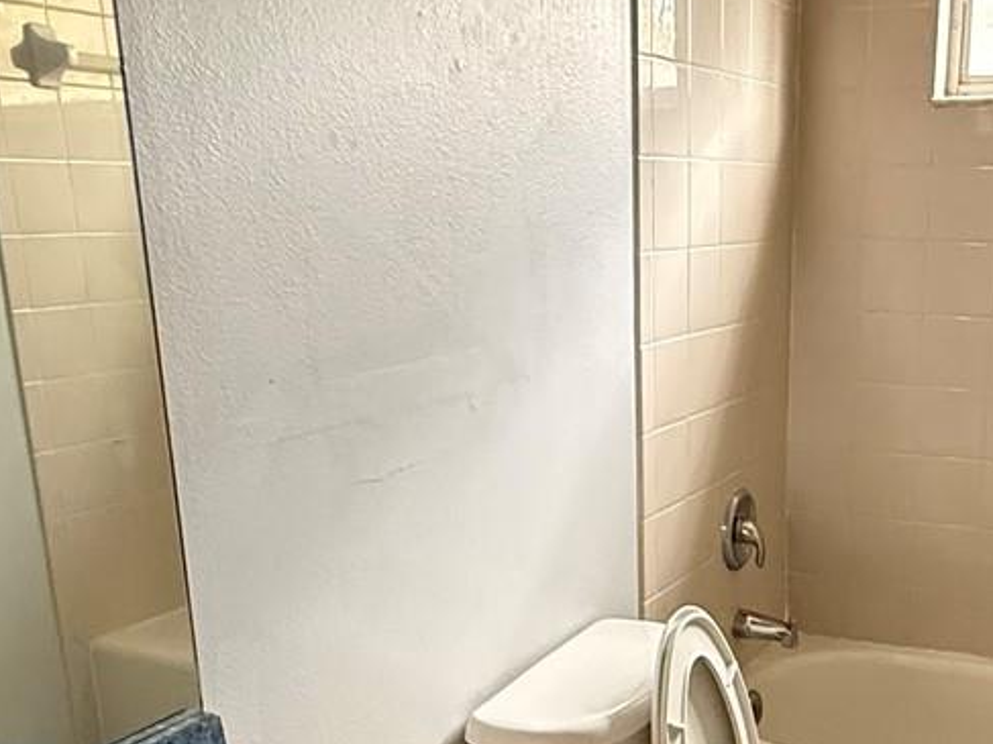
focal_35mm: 46
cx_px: 710
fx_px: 1319
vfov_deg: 30.4
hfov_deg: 40.4
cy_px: 636
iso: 800
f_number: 2.2
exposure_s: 1/60
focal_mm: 2.22
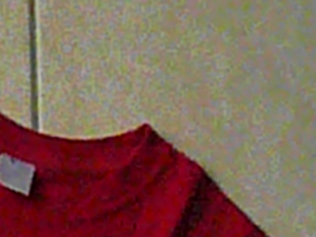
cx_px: -431
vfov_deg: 8.5
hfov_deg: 10.3
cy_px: 435
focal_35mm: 167
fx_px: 1524
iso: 3200
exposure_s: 1/800
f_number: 9
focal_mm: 5.2
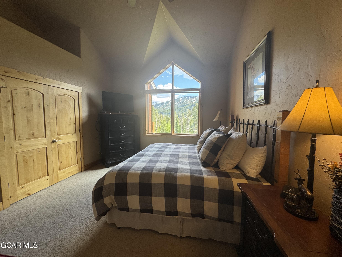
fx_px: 138
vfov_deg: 85.7
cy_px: 128
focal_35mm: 14
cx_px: 171
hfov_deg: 102.1
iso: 50
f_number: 2.2
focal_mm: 2.22
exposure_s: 1/120
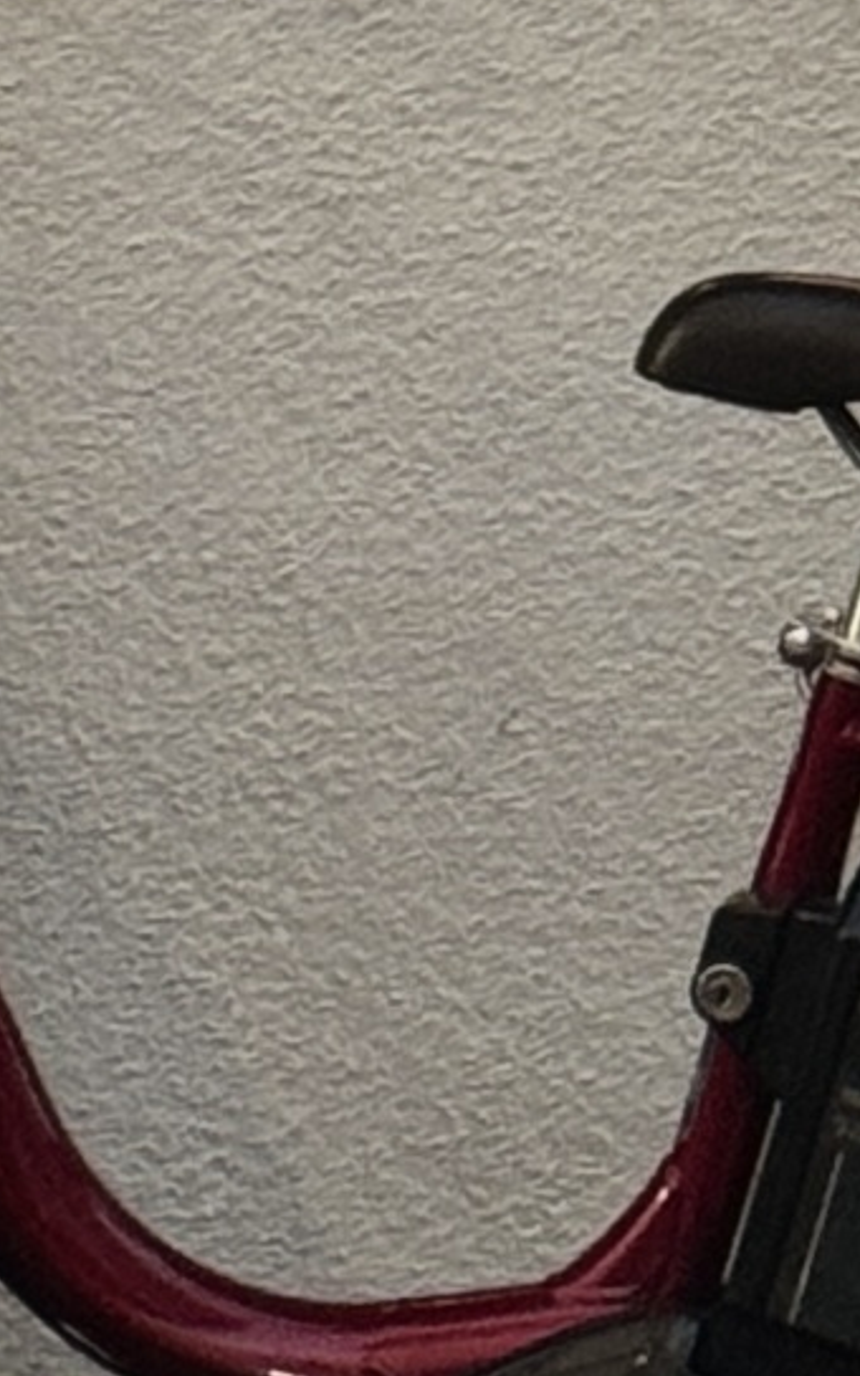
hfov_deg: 4.0
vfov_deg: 6.2
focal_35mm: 327
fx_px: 12263
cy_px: -1610
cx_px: -855
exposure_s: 1/33
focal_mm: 6.86
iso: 250
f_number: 1.78
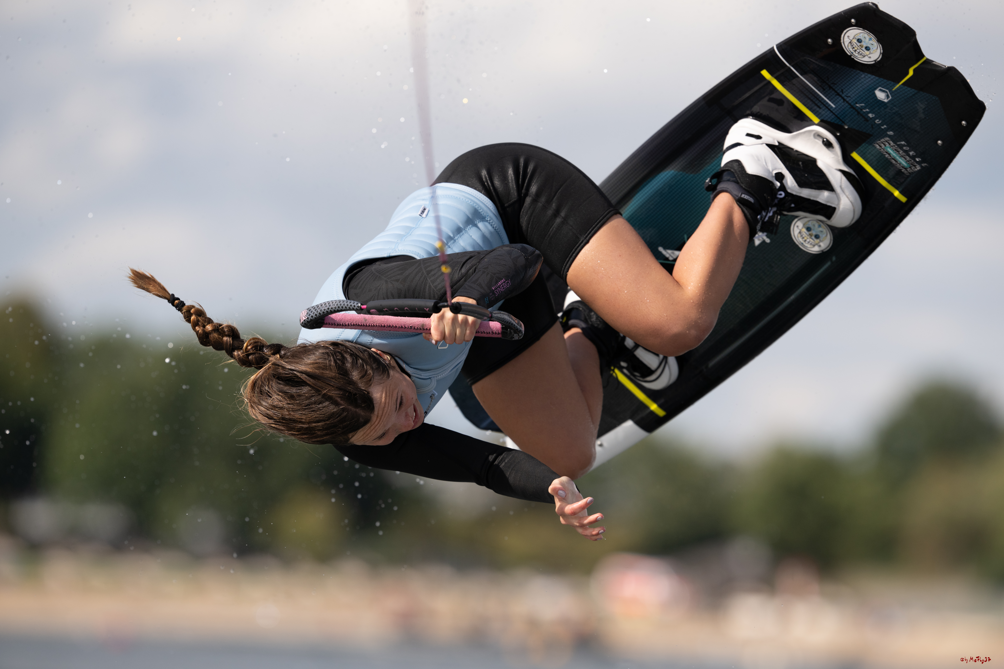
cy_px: 334
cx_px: 502
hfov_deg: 5.2
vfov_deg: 3.4
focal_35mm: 400
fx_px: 11155
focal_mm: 400
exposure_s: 1/3200
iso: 320
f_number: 5
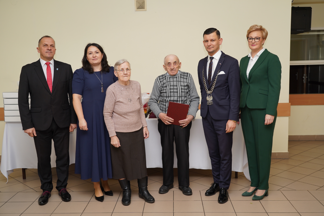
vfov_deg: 35.9
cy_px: 108
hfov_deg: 51.9
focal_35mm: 37
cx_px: 162
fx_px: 333
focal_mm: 37
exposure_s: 1/100
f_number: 4
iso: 250
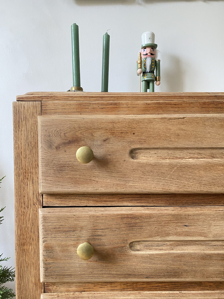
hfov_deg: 53.1
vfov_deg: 67.3
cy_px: 150
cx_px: 112
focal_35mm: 26
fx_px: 224
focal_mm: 4.25
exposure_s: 1/52
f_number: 1.8
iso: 500
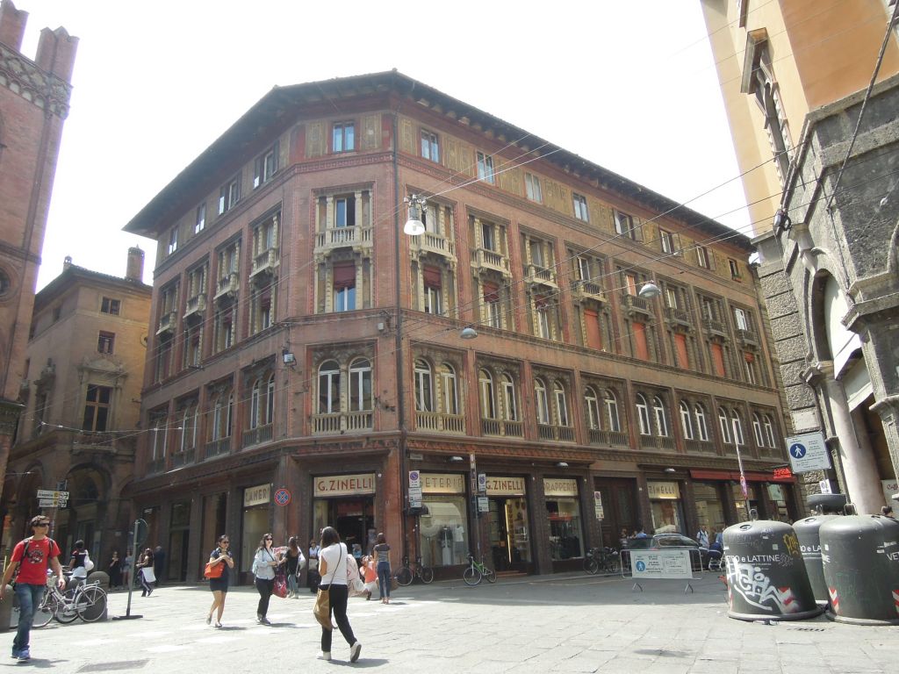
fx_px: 623
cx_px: 450
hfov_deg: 71.6
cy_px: 337
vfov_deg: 56.8
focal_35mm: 24
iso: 160
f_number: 2.8
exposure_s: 1/640
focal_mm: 4.3
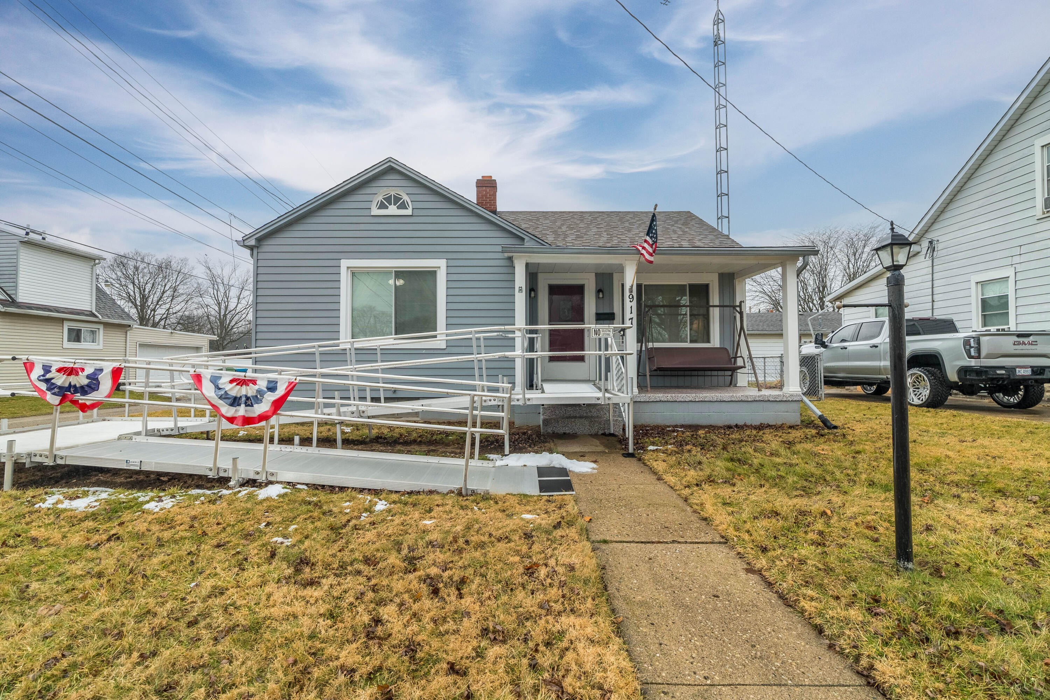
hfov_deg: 96.7
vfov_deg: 73.7
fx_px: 467
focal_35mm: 16
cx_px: 525
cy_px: 350
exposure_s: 1/640
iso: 500
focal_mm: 16
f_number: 8
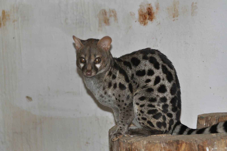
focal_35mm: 153
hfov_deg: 13.4
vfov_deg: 8.9
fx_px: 964
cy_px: 76
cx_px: 114
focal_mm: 102
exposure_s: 1/60
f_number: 4.5
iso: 800
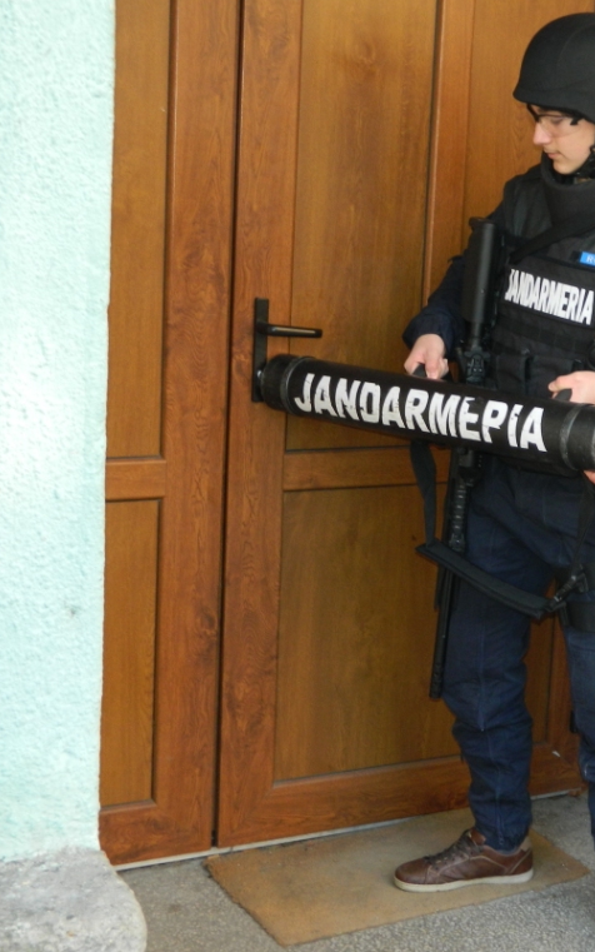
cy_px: 474
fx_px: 1737
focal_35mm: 67
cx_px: 586
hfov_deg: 18.9
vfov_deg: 30.6
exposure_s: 1/30
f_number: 3.6
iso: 110
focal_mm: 8.4
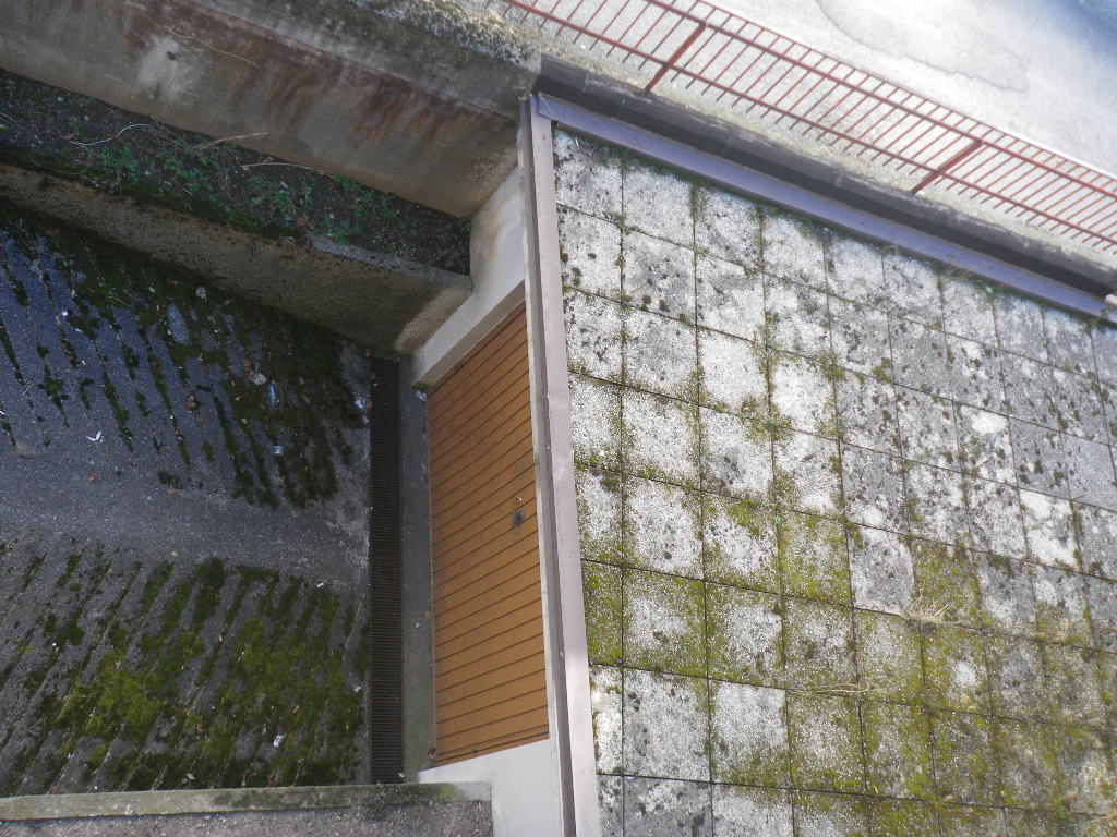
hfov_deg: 52.6
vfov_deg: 40.7
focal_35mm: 35
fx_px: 1129
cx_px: 558
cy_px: 418
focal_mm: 6.2
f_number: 3.8
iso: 125
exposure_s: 1/60
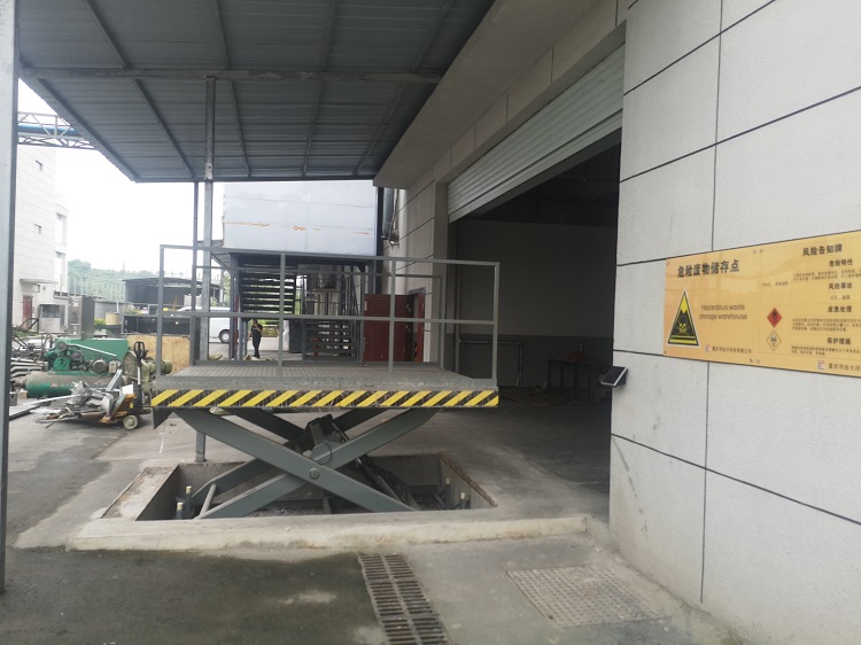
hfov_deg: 65.3
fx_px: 671
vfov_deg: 51.3
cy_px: 322
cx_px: 430
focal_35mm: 27
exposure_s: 1/447
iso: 50
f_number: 1.8
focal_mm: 3.95
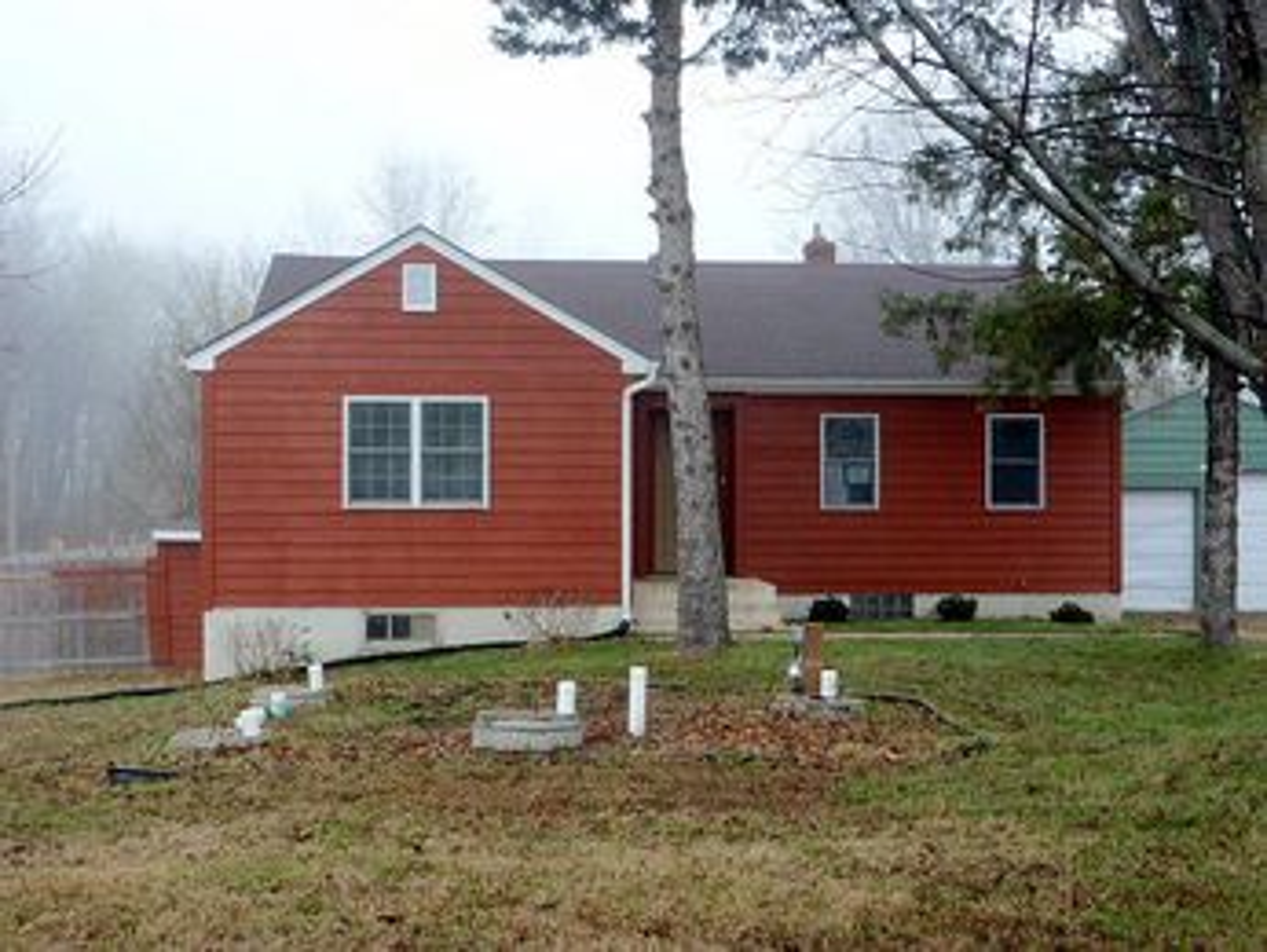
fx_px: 1648
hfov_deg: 42.0
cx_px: 634
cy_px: 476
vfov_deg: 32.2
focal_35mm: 45
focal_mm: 8
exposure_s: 1/60
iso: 200
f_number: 4
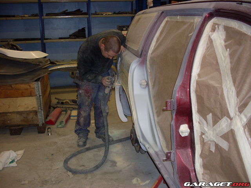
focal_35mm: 38
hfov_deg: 49.0
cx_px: 126
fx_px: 276
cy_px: 94
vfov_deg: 37.7
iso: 100
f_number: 2.8
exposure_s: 1/45
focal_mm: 6.3
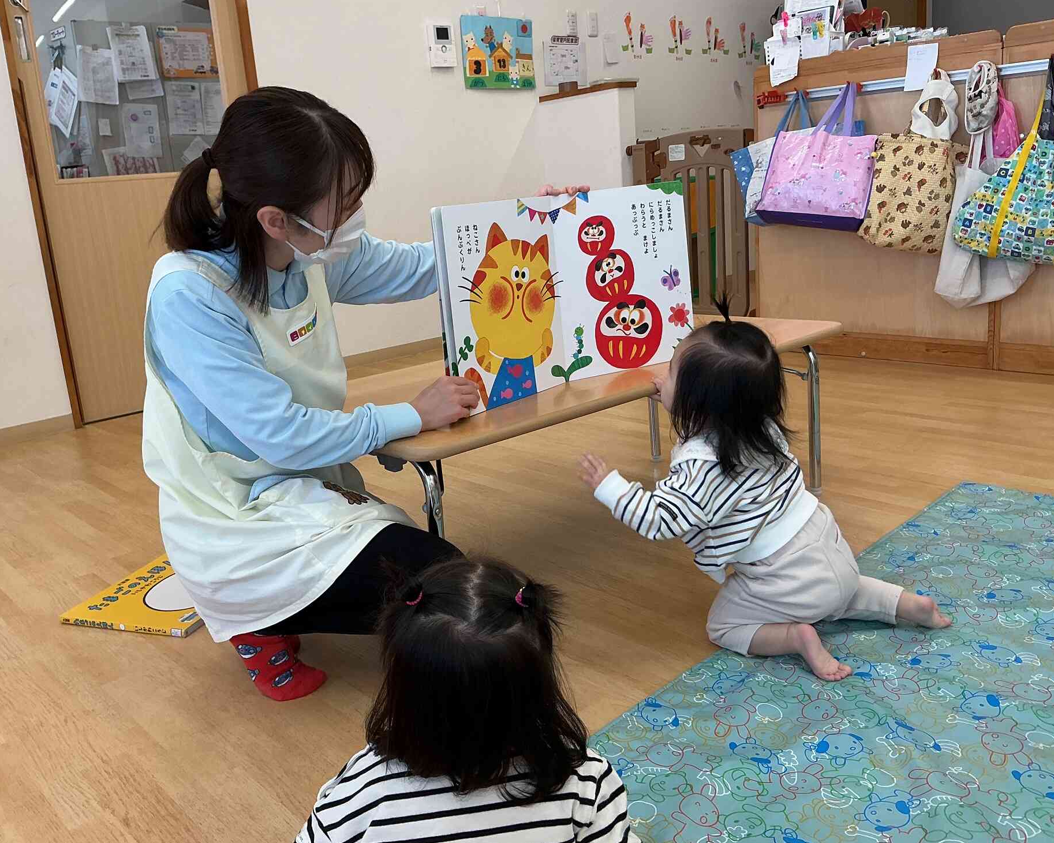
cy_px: 412
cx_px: 493
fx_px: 967
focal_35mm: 31
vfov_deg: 47.1
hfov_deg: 57.1
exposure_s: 1/120
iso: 40
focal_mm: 3
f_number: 1.8
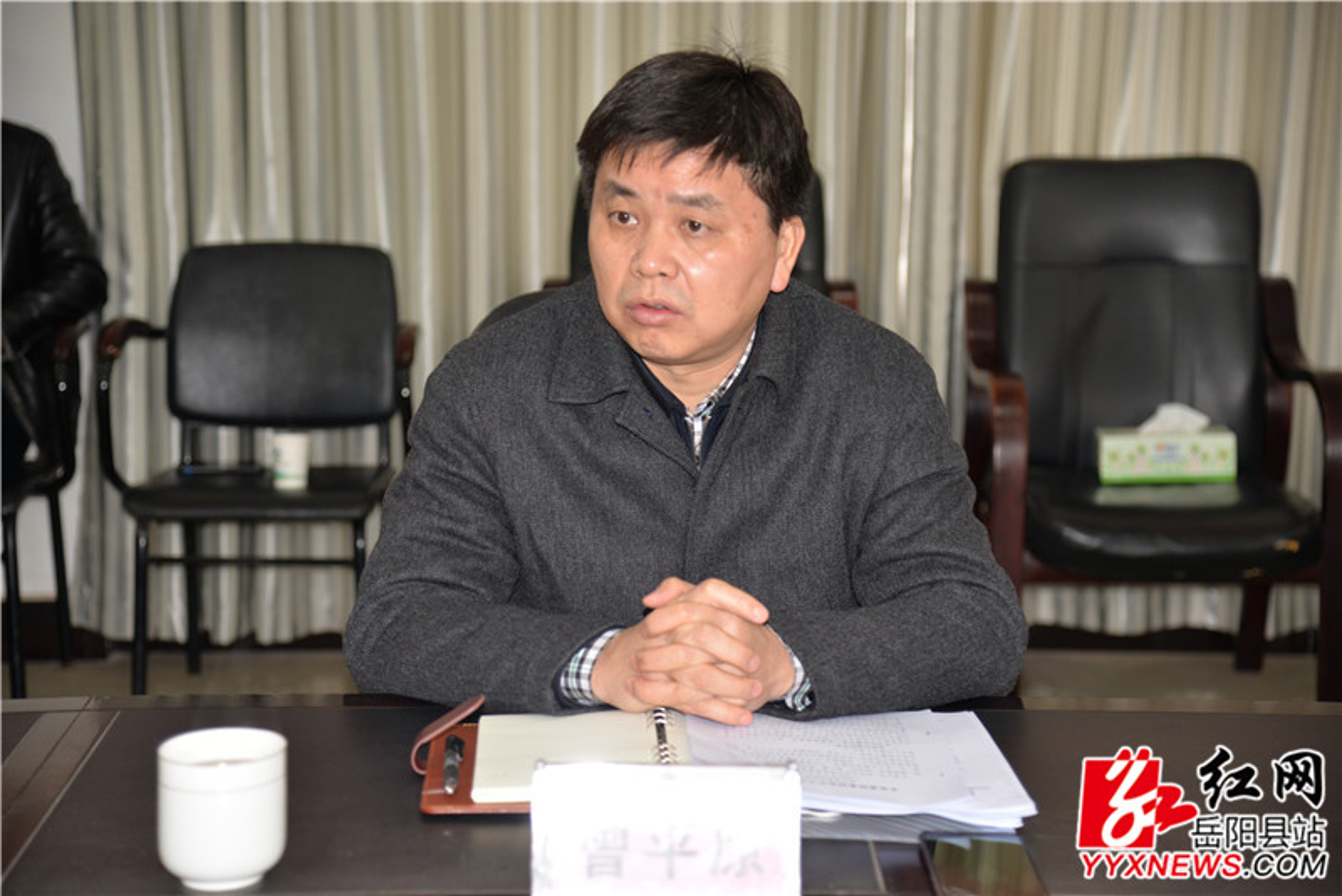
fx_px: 2797
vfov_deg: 18.2
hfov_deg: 27.0
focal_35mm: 75
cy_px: 448
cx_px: 671
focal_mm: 75
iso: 500
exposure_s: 1/60
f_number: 4
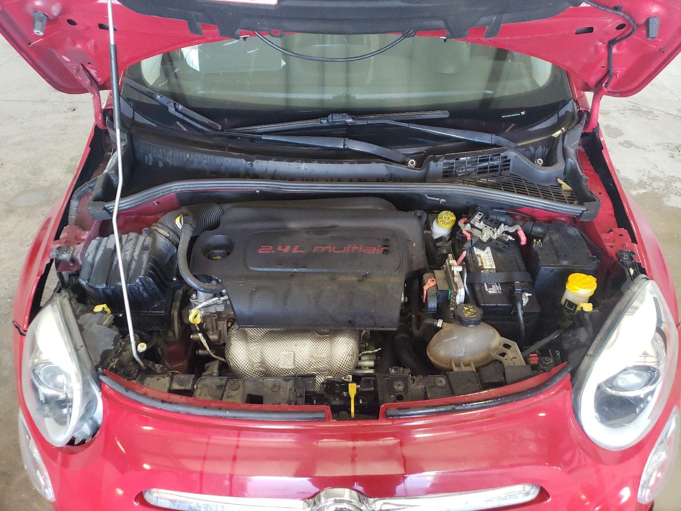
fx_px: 511
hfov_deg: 67.3
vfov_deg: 53.1
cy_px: 256
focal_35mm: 26
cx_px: 340
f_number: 1.5
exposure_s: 1/60.2
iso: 253
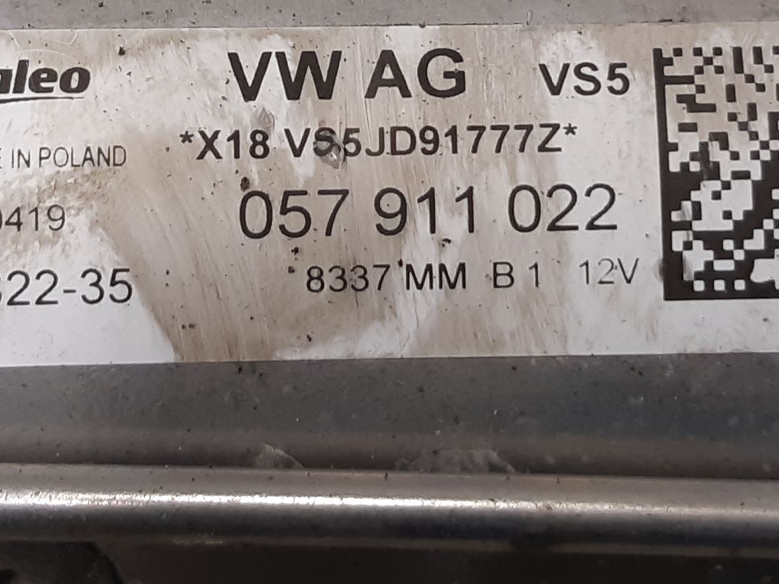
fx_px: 1058
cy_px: 141
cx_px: 421
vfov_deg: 30.3
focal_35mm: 47
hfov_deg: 40.4
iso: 100
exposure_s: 1/50
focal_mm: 3.93
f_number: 1.7
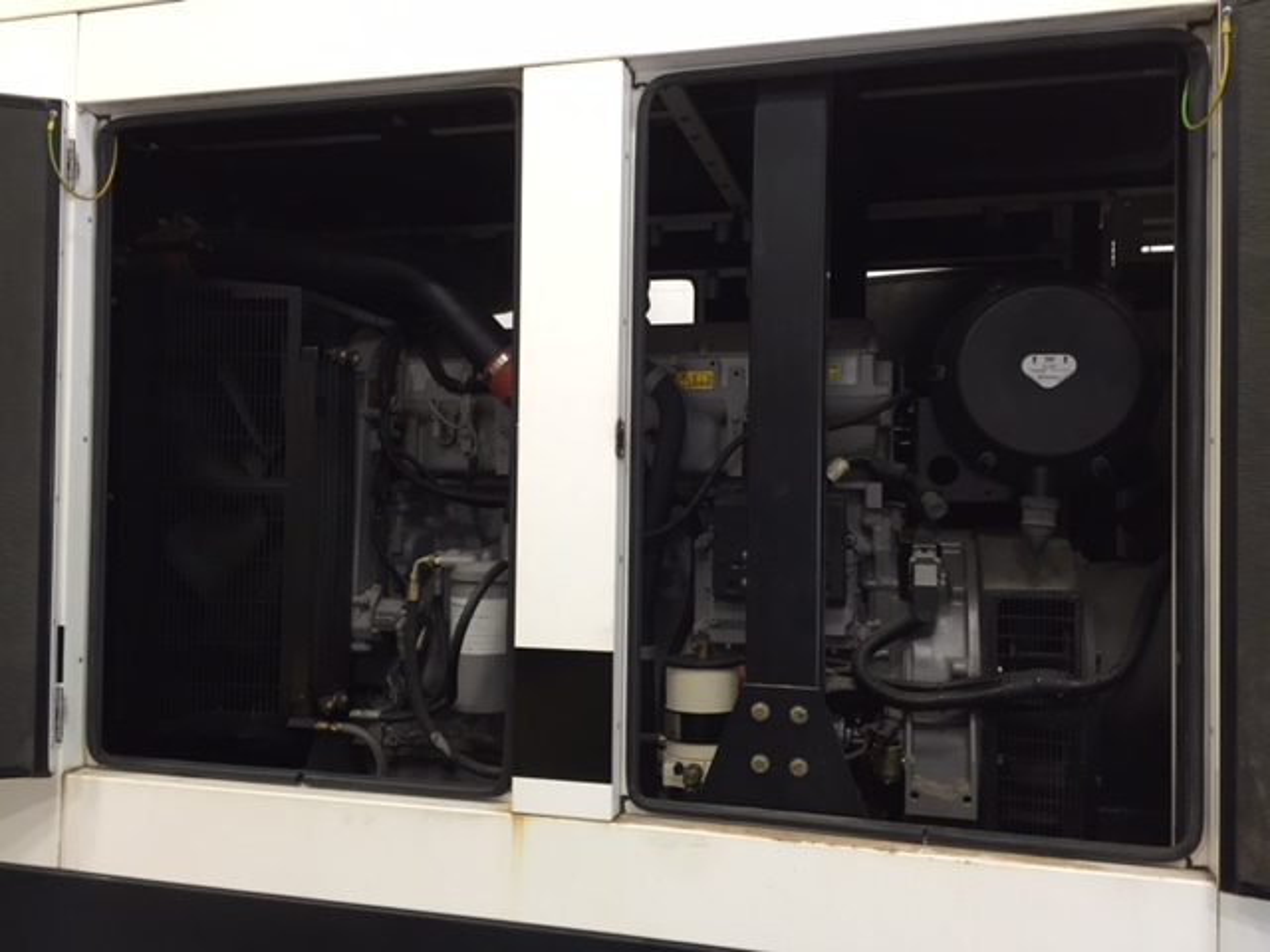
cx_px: 635
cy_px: 476
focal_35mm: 29
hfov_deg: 61.7
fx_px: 1064
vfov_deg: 48.2
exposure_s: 1/30
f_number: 2.2
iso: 100
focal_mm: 4.15
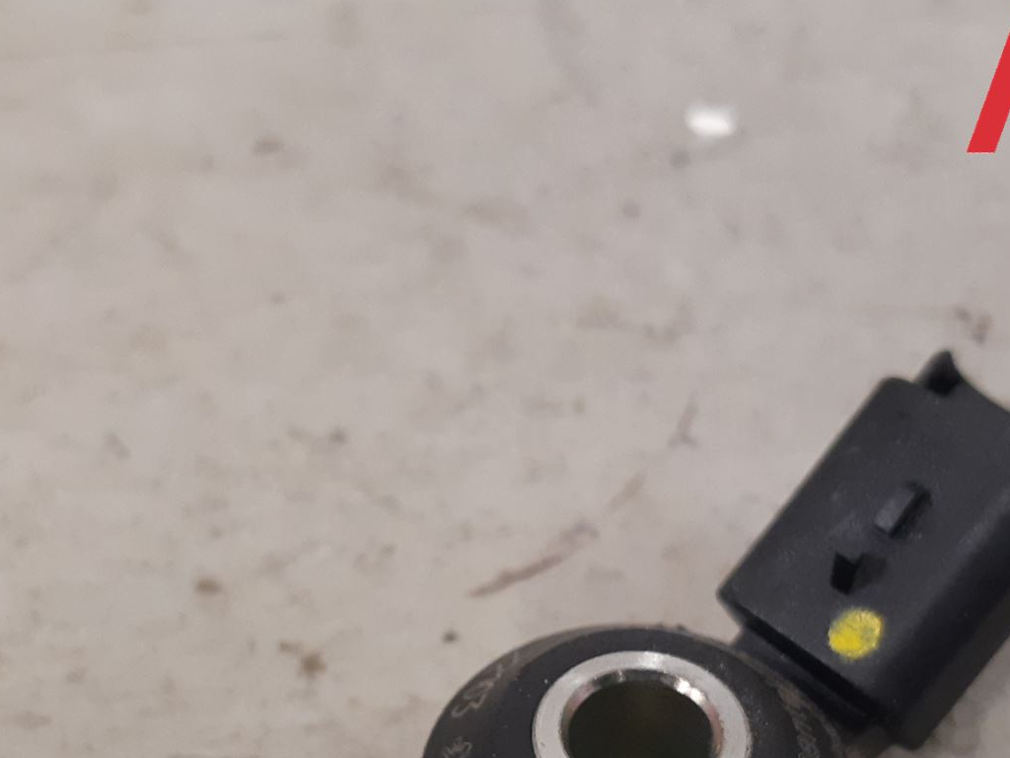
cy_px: 744
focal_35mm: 52
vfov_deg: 26.6
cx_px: 562
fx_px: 1517
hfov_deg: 36.8
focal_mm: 3.93
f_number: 1.7
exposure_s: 1/50
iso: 250
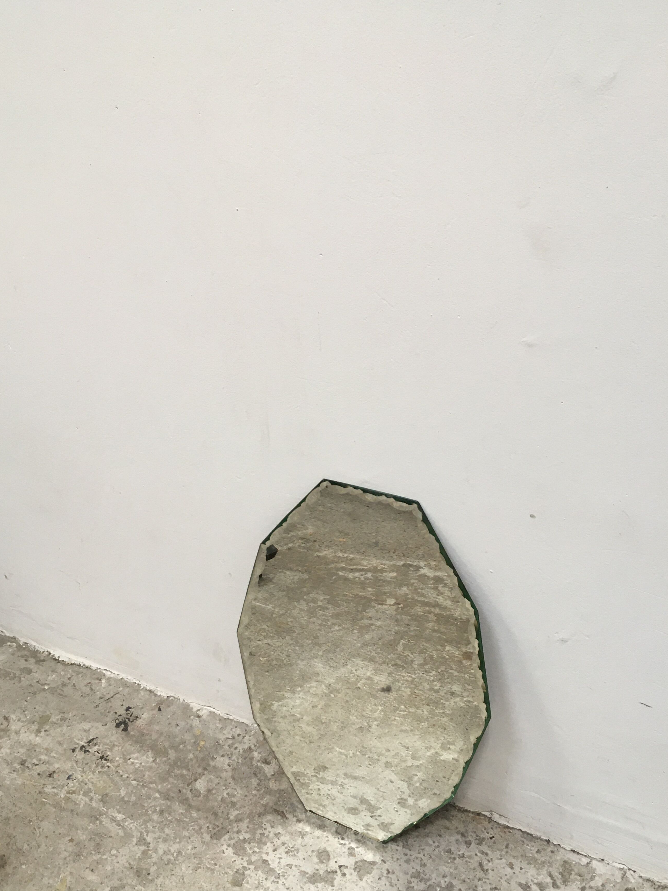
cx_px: 336
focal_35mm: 34
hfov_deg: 41.8
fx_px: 875
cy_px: 454
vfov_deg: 54.0
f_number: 2.2
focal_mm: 4.15
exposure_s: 1/33
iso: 50
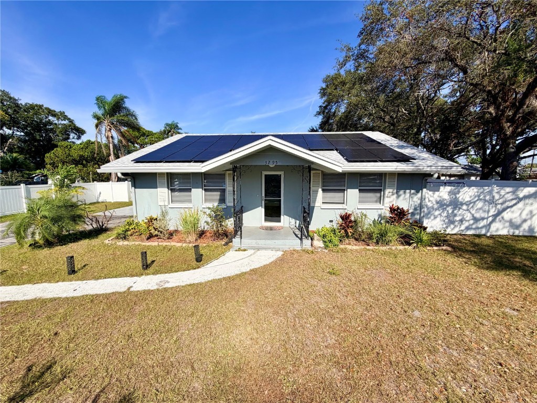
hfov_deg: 102.1
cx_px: 268
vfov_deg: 85.7
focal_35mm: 14
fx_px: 217
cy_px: 202
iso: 20
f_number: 2.2
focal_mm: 2.22
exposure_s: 1/1087
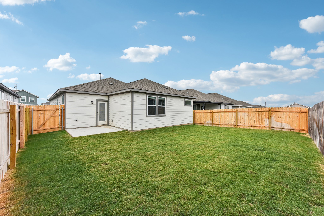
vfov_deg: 81.2
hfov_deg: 104.2
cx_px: 162
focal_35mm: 14
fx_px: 126
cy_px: 108
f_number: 8
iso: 400
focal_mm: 14
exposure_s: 1/1250
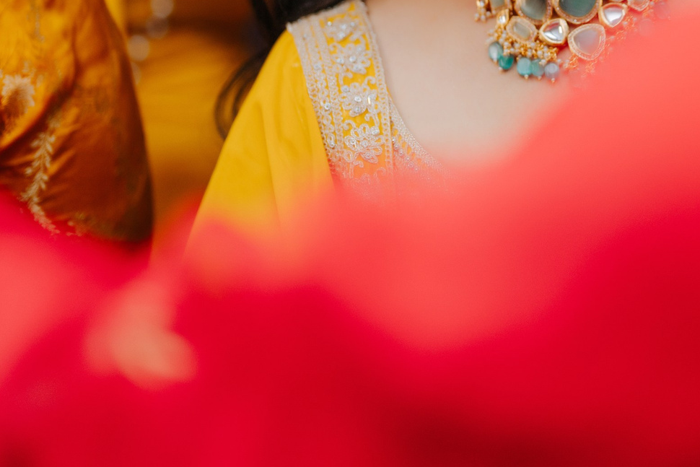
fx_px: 2567
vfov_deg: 10.2
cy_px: -93
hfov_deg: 15.4
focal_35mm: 132
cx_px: 577
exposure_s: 1/200
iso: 200
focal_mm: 50
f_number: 1.2
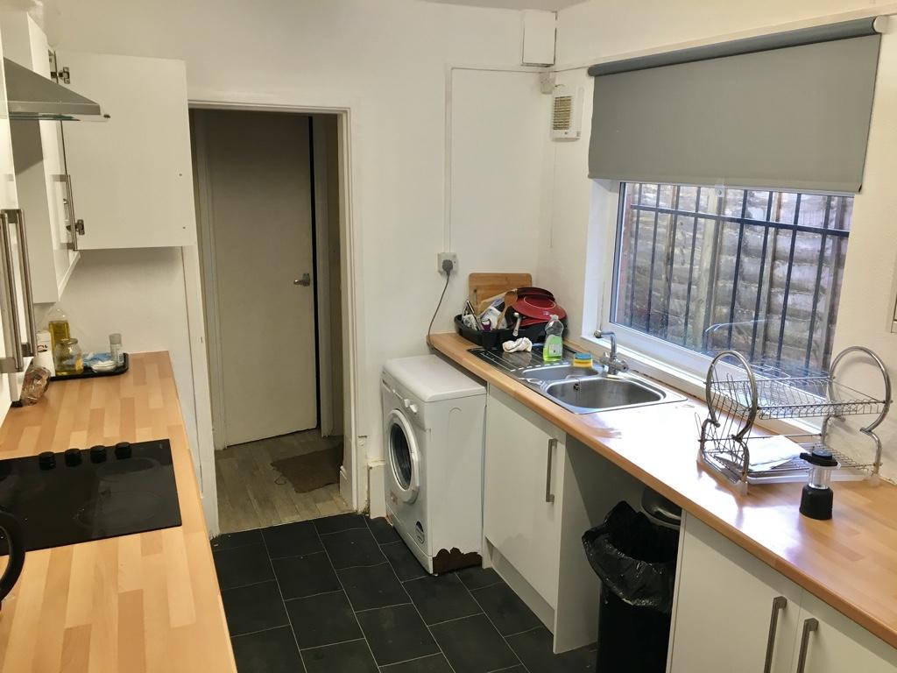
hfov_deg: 61.7
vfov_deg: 48.2
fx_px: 751
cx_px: 448
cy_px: 336
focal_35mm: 29
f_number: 2.2
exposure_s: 1/33
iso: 80
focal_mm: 4.15
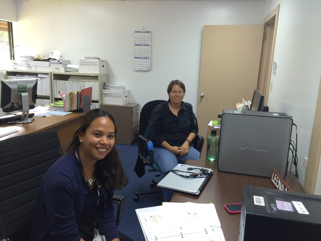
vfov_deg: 46.8
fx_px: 278
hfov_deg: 60.0
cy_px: 120
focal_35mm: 30
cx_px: 160
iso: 64
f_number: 2.2
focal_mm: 4.12
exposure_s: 1/30
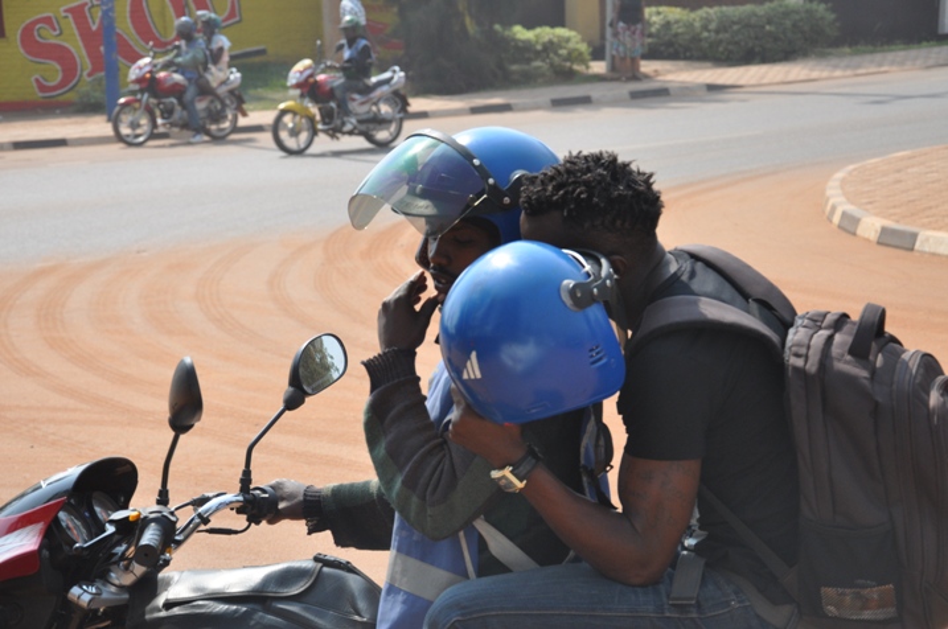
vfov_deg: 13.0
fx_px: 2761
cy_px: 314
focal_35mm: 105
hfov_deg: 19.5
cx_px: 474
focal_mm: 70
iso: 500
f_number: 7.1
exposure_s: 1/800
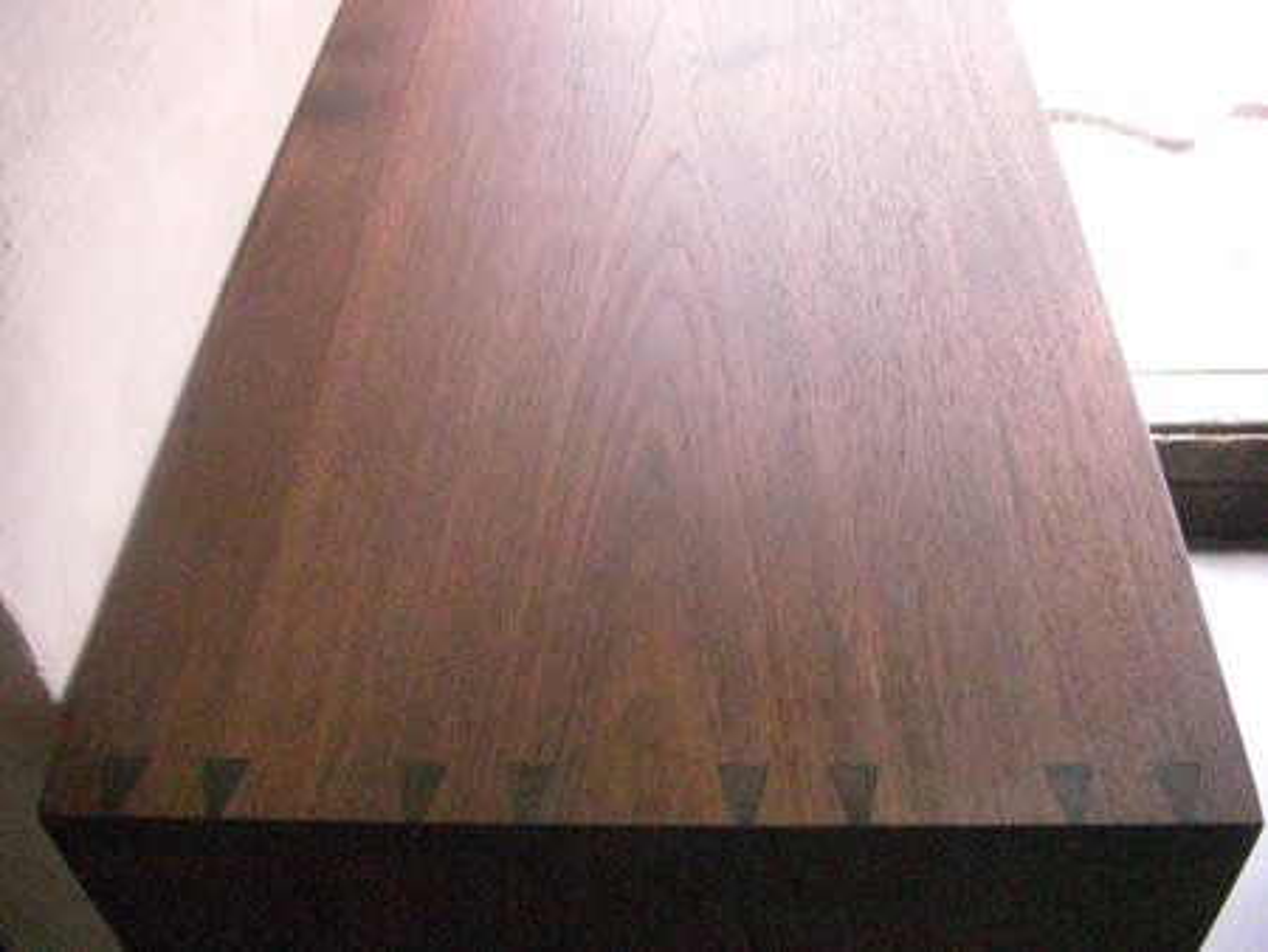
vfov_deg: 37.8
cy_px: 476
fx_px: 1393
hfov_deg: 49.0
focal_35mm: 38
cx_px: 634
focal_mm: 6.3
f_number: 3.4
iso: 1600
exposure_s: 1/60
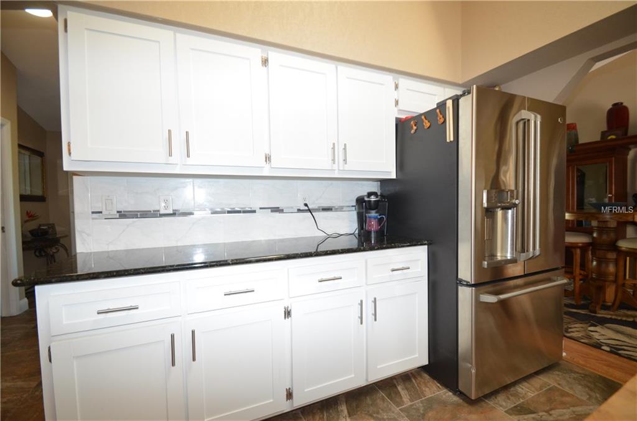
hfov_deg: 100.5
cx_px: 318
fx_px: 265
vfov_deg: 77.0
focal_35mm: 15
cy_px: 210
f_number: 4
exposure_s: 1/60
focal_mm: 10
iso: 720
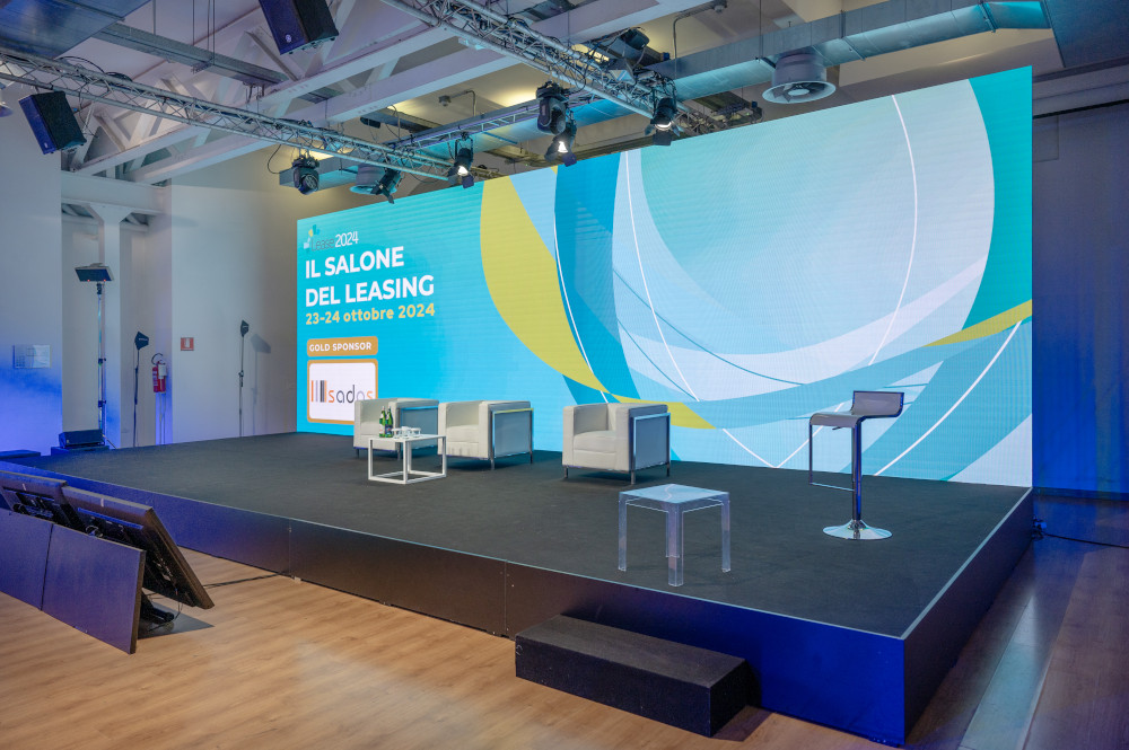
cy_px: 375
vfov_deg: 53.1
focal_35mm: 24
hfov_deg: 73.8
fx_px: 752
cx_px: 564
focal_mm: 24
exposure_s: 1/160
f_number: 2.8
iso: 400
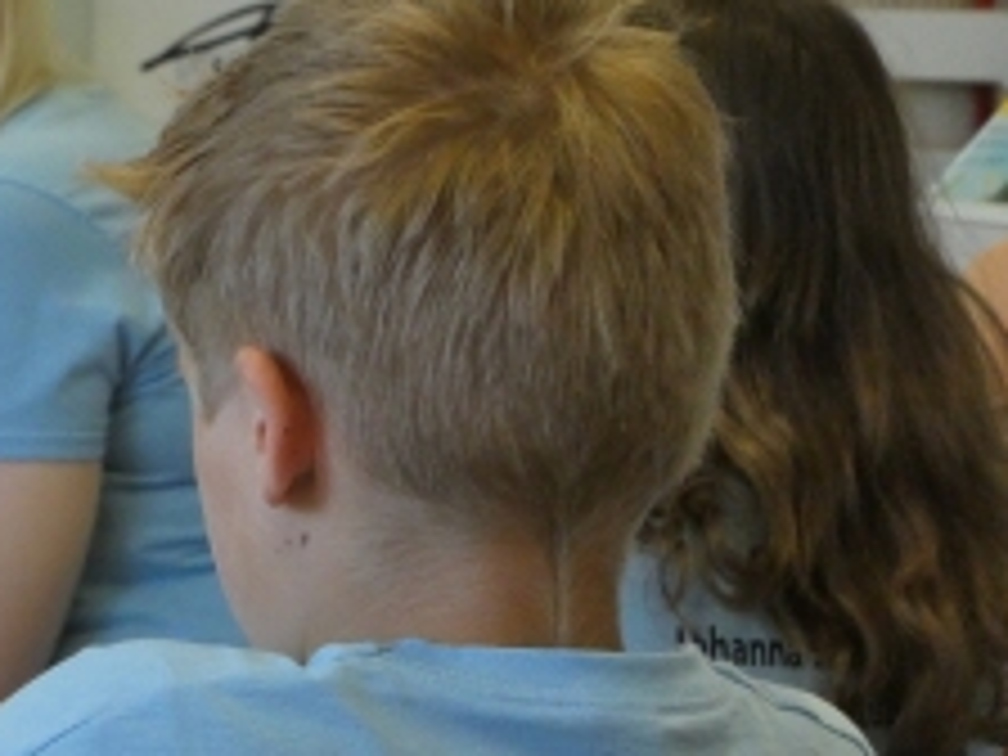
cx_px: 112
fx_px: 14239
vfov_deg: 3.0
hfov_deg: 4.1
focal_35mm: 489
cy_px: 90
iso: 800
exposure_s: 1/80
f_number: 7.1
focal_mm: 49.1
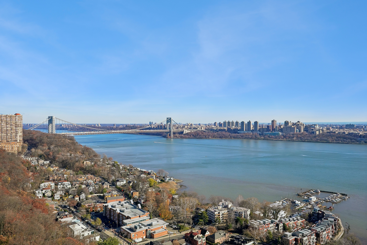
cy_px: 122
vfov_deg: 47.9
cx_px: 184
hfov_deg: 67.4
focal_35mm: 27
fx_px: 275
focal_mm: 27
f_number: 8
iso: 500
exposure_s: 1/2500
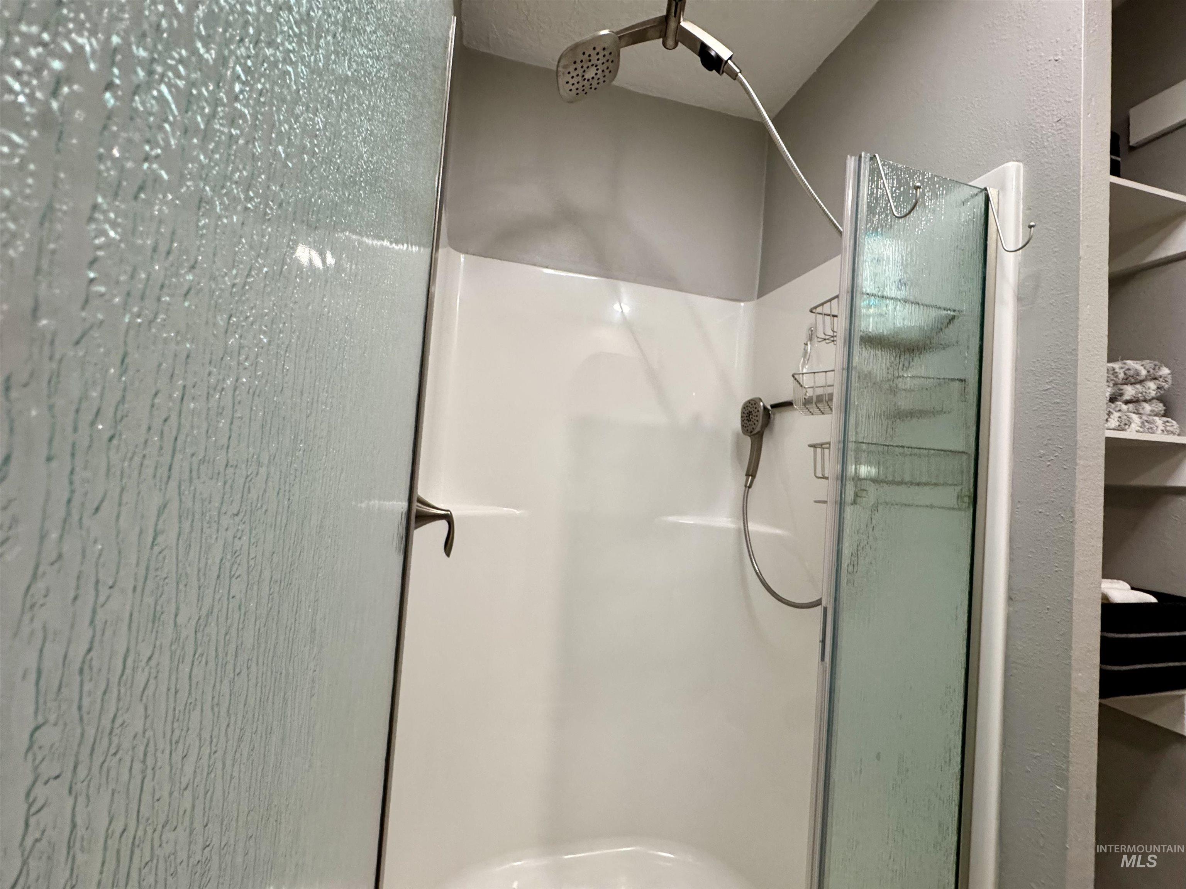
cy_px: 444
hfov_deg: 102.1
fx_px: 480
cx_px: 593
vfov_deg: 85.7
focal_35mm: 14
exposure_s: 1/120
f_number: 2.2
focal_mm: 2.22
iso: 320
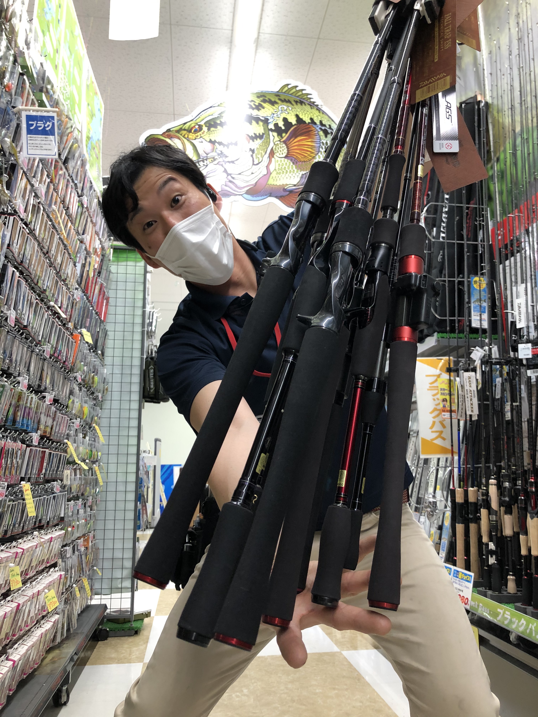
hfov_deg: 49.7
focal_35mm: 28
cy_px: 358
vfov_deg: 63.4
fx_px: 580
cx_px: 269
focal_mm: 3.99
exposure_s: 1/30
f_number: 1.8
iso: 32
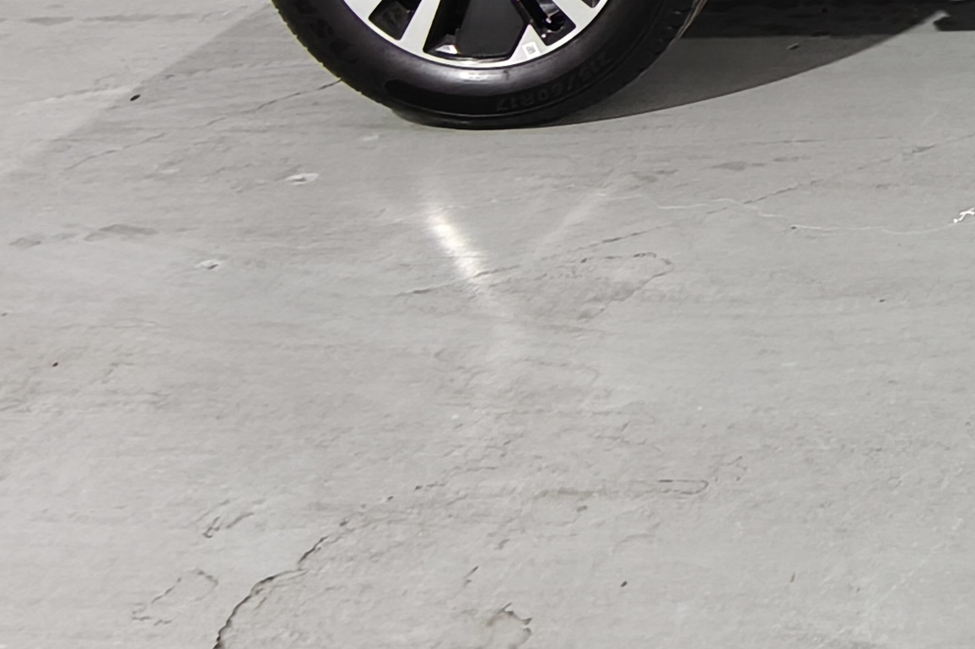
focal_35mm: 54
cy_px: -359
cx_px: 1201
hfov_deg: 30.6
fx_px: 1462
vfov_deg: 20.8
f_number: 2.2
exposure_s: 1/33.3
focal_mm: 1.91
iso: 500
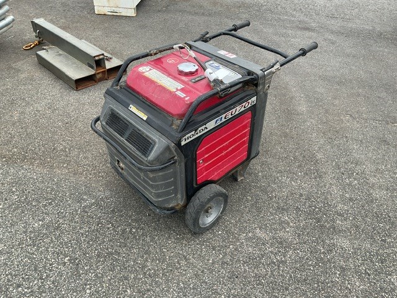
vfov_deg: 48.2
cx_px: 198
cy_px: 149
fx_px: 333
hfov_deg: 61.7
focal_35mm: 29
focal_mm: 3
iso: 16
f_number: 1.8
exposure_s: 1/247
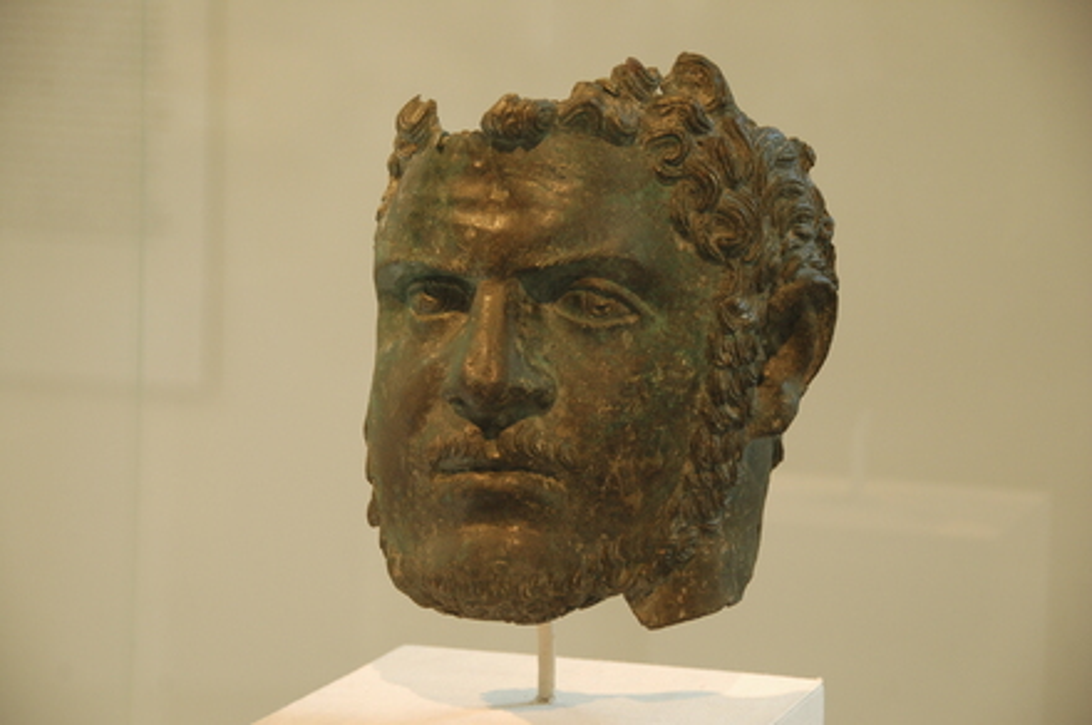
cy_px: 362
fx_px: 3725
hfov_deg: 16.7
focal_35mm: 123
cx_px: 546
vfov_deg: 11.1
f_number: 5.3
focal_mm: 82
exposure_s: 1/60
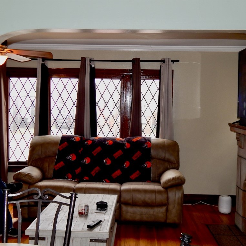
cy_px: 123
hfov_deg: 37.6
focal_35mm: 45
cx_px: 124
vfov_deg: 37.6
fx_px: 362
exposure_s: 1/60
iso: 125
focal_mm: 6.8
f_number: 3.4
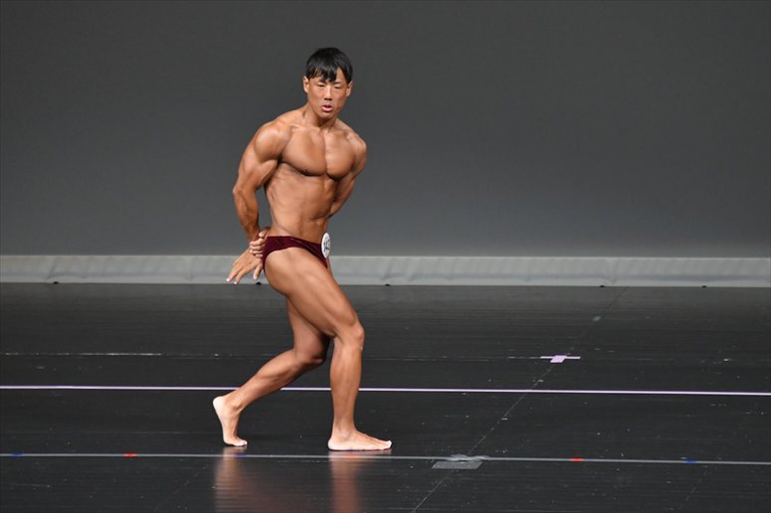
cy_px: 256
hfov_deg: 6.0
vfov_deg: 4.0
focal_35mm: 345
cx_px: 386
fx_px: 7385
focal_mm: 230
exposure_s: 1/400
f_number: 5.6
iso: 4000
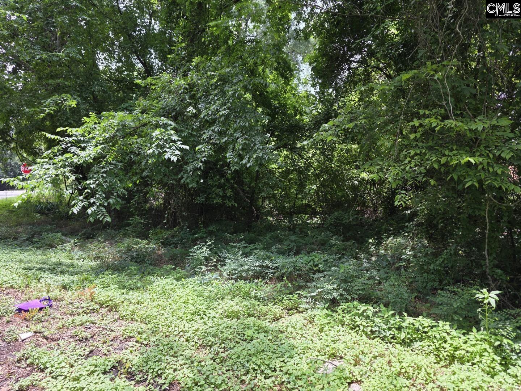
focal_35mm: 23
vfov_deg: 58.9
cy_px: 196
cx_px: 260
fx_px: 346
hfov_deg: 73.9
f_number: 1.7
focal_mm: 6.3
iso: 32
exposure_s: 1/180
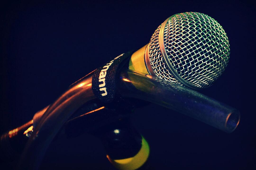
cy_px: 85
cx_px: 128
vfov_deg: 3.4
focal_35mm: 405
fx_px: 2876
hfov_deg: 5.1
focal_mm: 270
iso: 3200
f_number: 6.3
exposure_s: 1/320
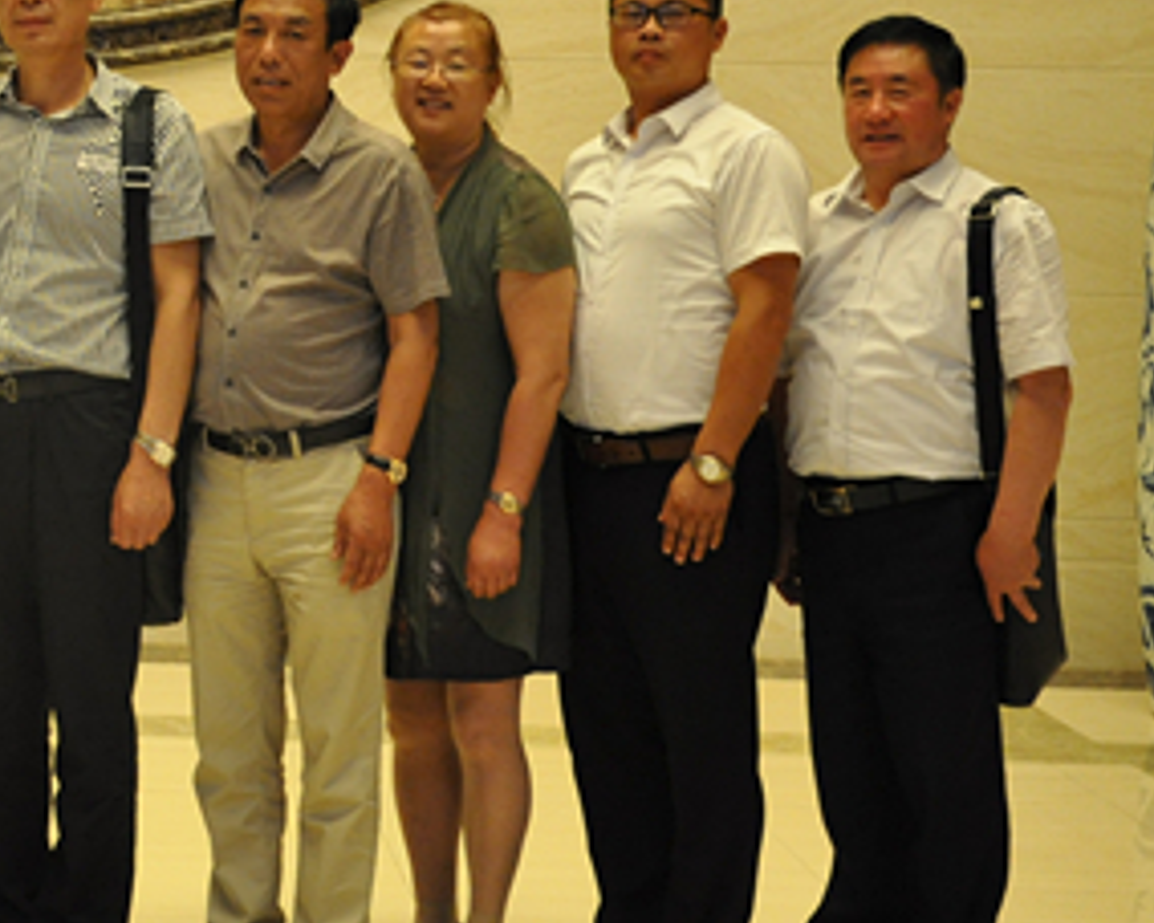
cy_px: 185
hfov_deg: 17.9
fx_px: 3517
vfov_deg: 14.9
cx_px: -150
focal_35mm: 103
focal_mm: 26
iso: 800
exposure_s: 1/15
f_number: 4
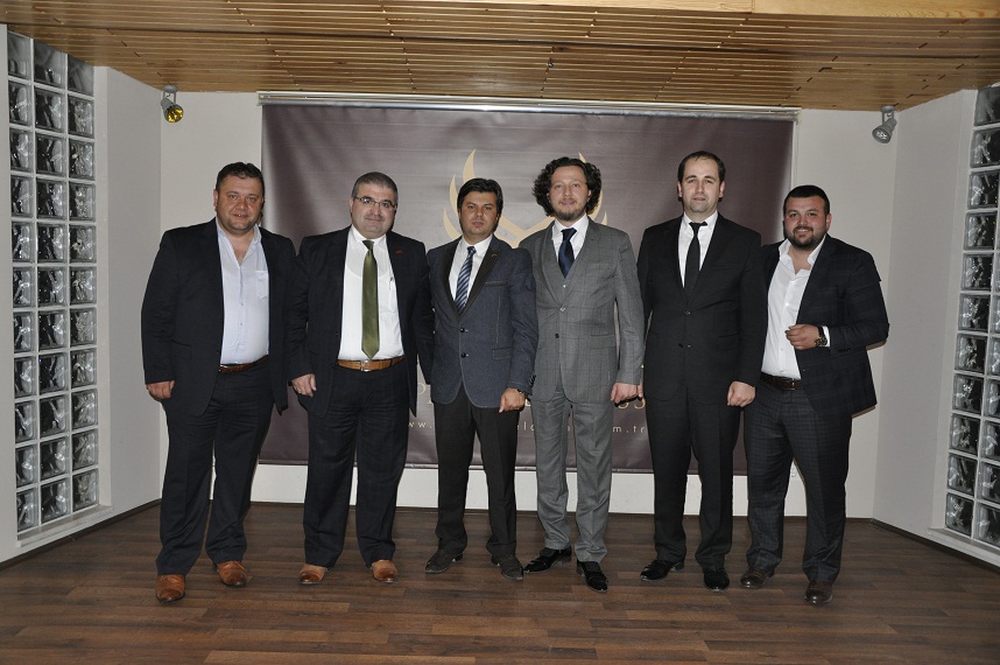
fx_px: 916
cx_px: 500
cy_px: 332
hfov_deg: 57.3
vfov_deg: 39.9
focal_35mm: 33
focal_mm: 22
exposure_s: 1/60
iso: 800
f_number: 3.8
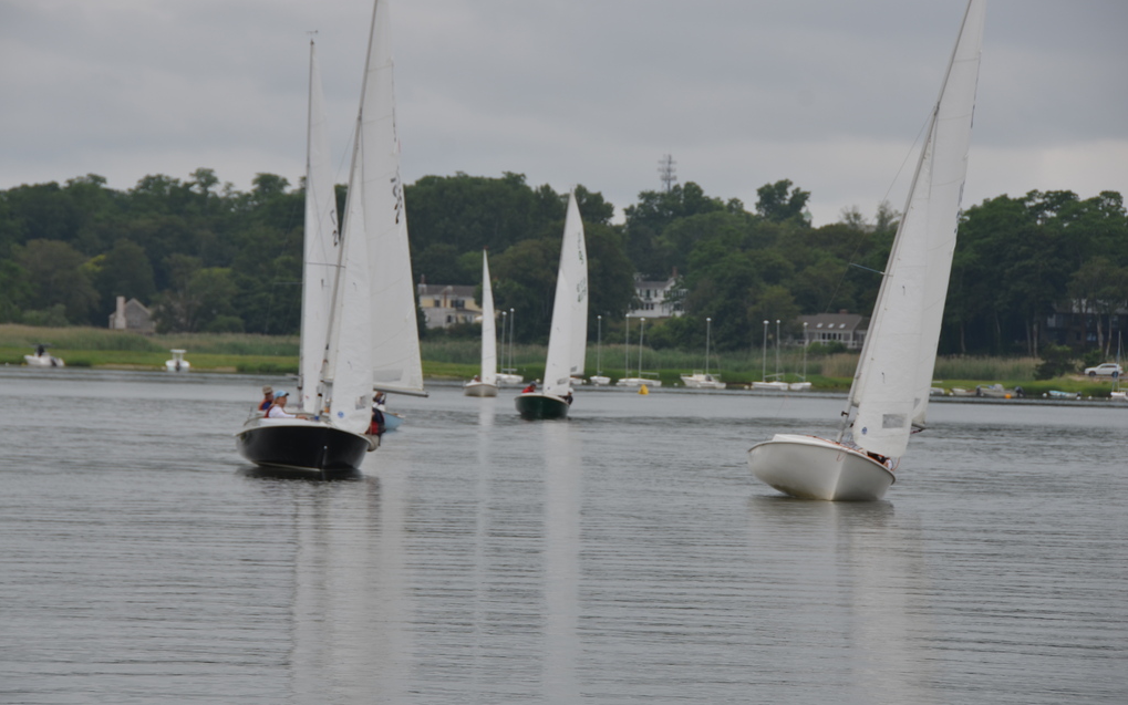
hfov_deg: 11.4
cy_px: 343
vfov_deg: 7.1
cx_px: 566
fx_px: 5657
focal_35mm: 184
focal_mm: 120
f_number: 8
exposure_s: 1/250
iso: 110
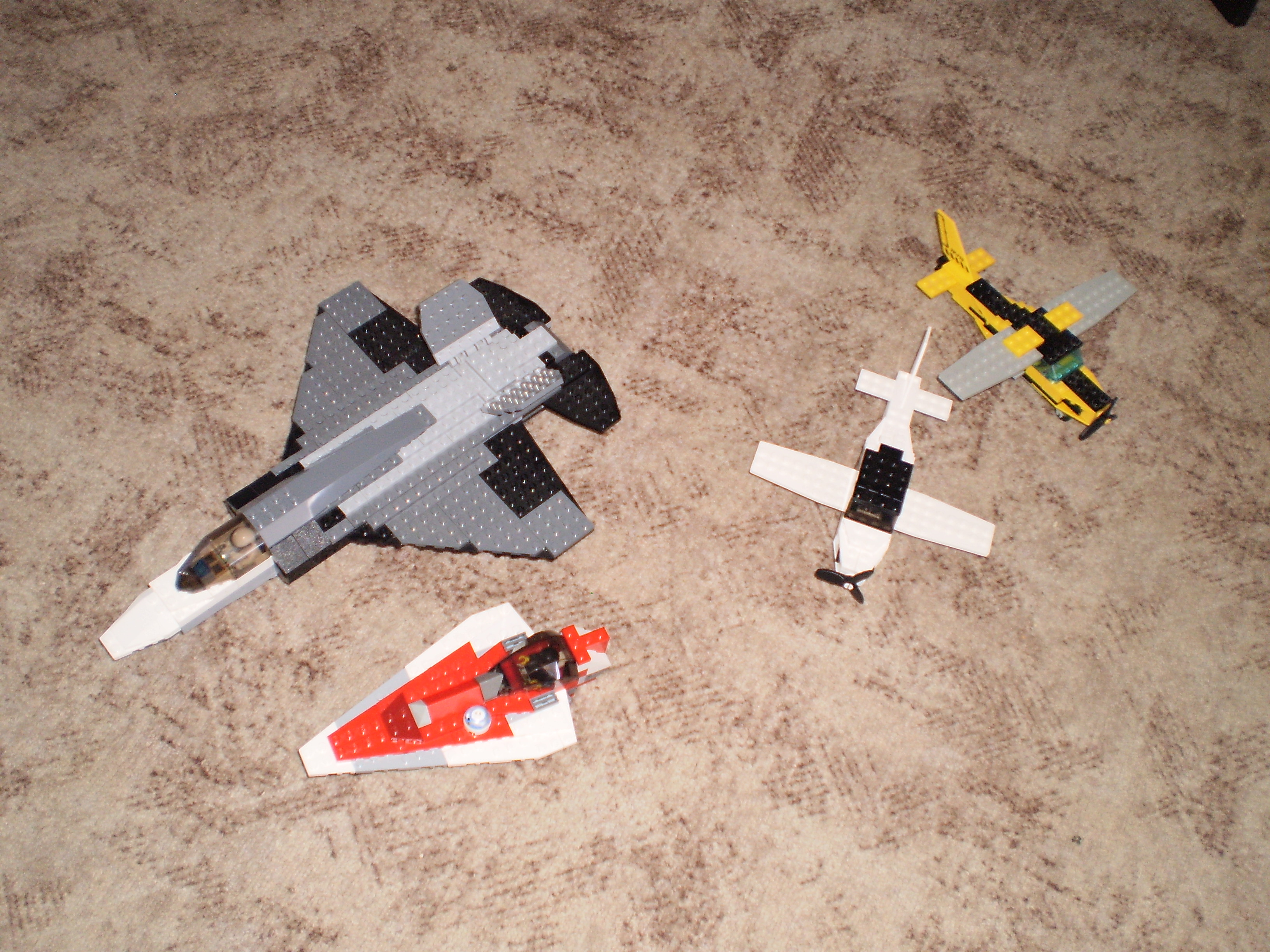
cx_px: 635
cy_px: 476
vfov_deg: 39.7
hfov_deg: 51.4
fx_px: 1321
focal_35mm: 36
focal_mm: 6.3
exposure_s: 1/30
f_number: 3.1
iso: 125
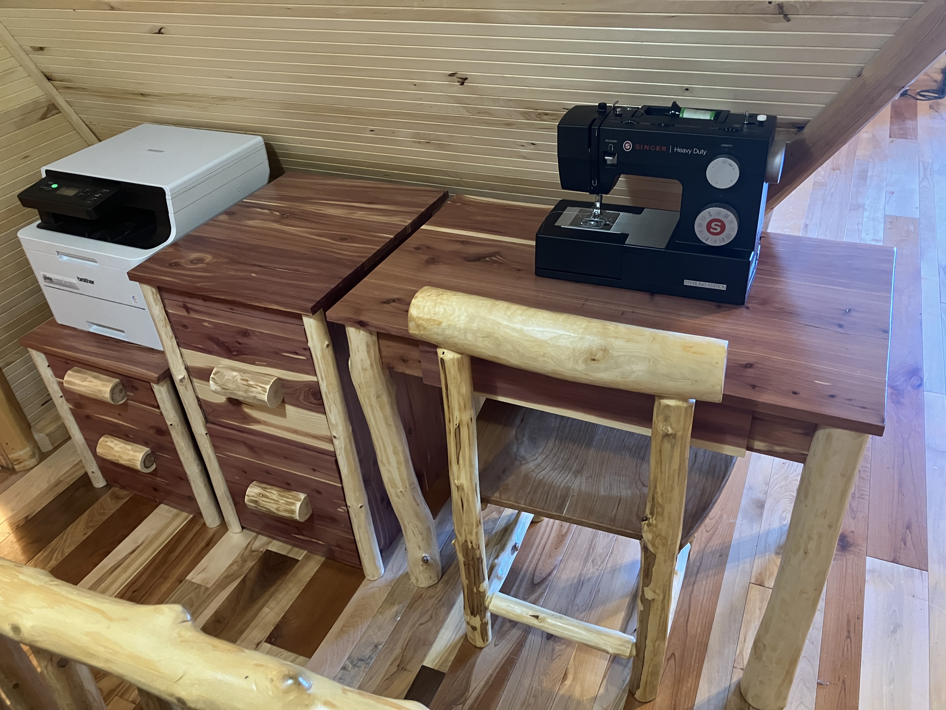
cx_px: 473
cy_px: 355
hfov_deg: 63.4
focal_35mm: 28
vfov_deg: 49.7
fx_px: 765
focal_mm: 3.99
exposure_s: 1/30
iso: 320
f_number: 1.8
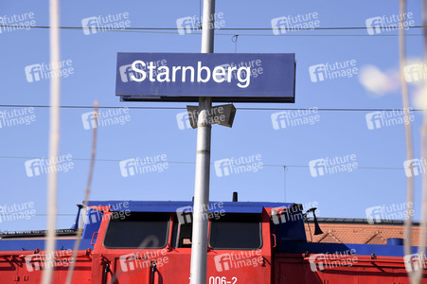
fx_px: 1422
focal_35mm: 120
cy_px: 142
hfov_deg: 17.1
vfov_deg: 11.4
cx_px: 214
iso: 100
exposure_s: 1/160
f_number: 9
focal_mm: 120
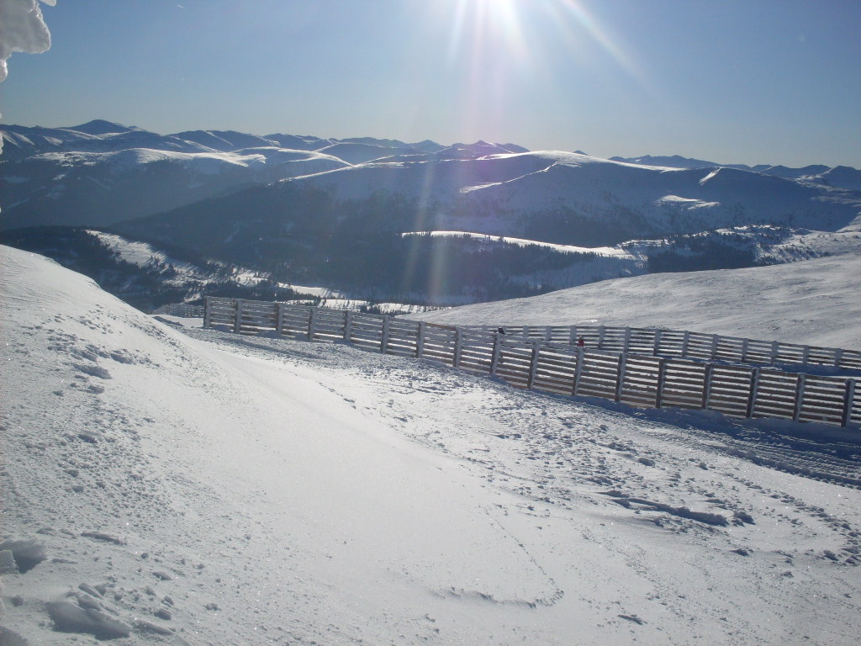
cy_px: 323
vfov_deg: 37.7
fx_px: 945
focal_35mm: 38
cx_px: 430
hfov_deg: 49.0
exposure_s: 1/1000
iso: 80
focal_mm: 6.3
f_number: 8.4
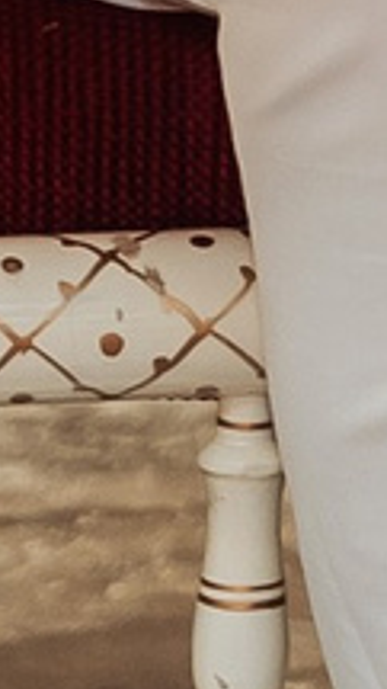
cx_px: 1113
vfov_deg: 2.4
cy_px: -2021
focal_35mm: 873
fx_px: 15920
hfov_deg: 1.4
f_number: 3.5
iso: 400
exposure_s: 1/160
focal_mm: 70
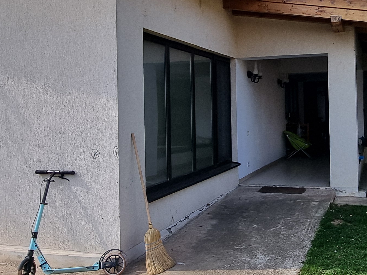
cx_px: 234
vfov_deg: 36.5
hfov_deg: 47.3
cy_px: 94
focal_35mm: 39
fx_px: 413
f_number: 2.2
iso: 50
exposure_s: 1/1360
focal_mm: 2.2
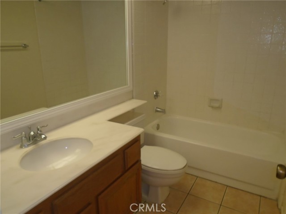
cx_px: 143
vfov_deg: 53.1
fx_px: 215
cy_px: 107
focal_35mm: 26
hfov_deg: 67.3
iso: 160
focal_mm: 4.6
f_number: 3.2
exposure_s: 1/30
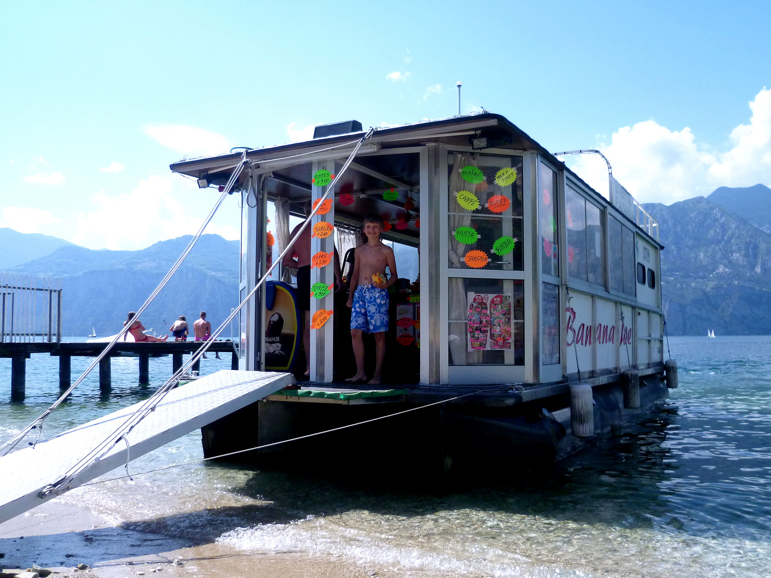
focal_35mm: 32
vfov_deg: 44.2
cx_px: 386
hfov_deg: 56.8
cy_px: 289
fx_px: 713
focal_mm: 5.7
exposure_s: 1/200
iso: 200
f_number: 9
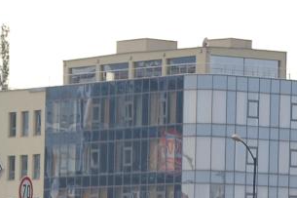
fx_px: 2902
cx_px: 25
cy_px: 315
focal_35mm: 352
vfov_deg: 3.9
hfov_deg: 5.8
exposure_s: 1/1000
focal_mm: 70
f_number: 4.2
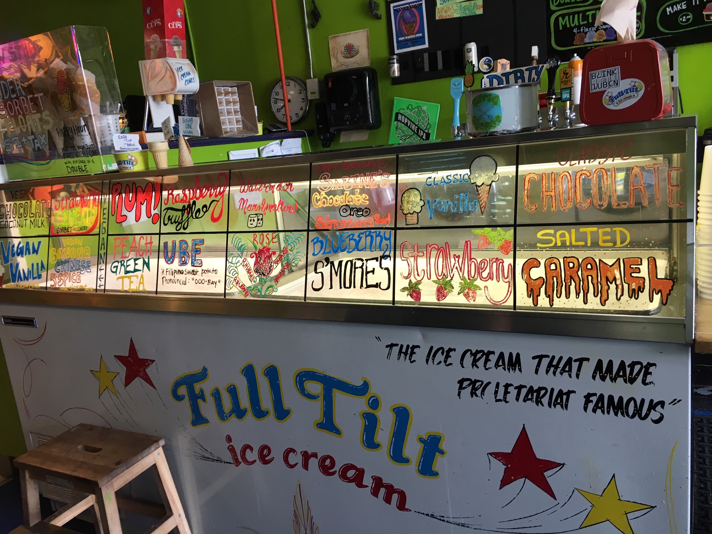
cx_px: 356
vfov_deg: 48.2
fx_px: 596
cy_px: 267
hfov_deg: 61.7
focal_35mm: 29
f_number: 2.2
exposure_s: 1/30
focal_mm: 4.15
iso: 64
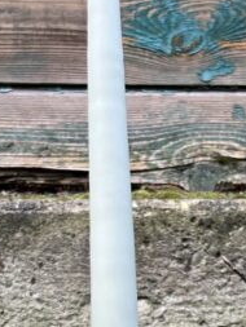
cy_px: 405
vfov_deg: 16.9
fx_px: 1051
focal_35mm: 111
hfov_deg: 13.3
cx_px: 91
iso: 50
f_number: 1.5
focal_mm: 5.7
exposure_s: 1/121
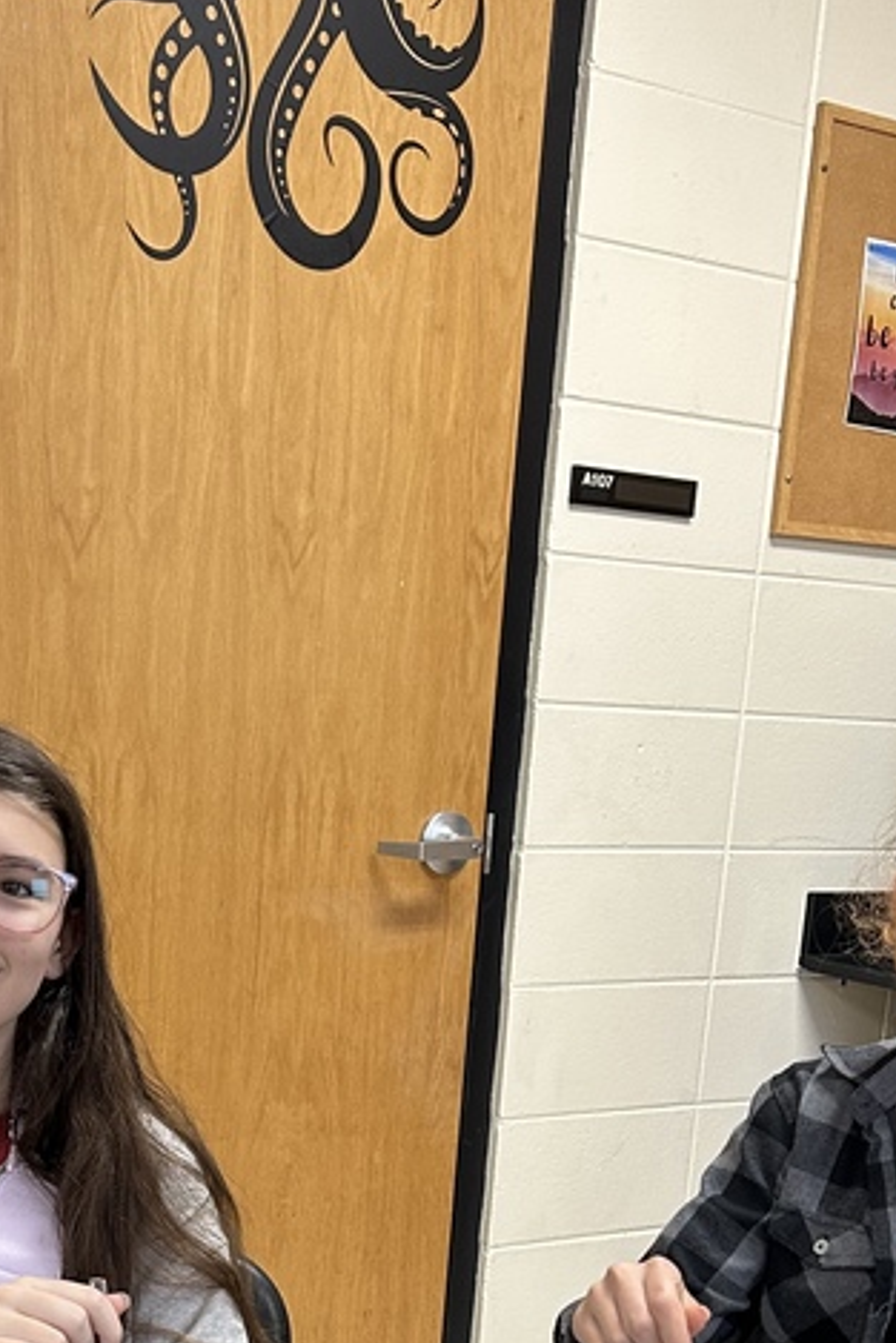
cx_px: 389
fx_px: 2201
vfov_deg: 32.2
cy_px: 1220
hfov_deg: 23.0
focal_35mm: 59
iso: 160
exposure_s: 1/60
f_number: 1.5
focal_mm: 5.7
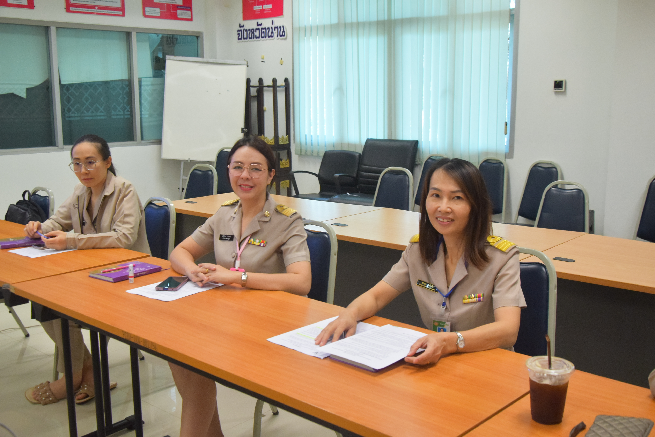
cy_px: 218
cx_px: 328
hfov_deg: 51.3
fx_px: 682
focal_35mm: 38
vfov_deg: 35.5
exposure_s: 1/160
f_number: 6.3
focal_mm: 25
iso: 2000
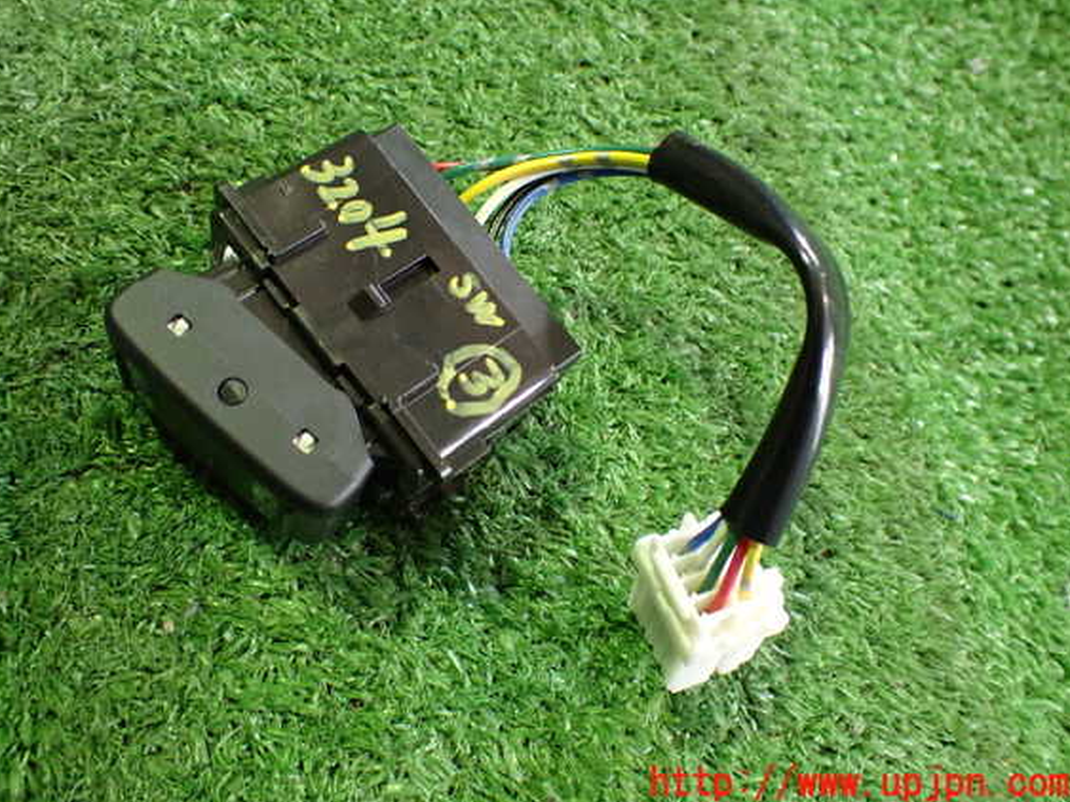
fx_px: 989
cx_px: 509
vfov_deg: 44.1
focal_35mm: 32
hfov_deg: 56.8
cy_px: 380
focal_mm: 5.4
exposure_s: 1/50
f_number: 2.3
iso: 800
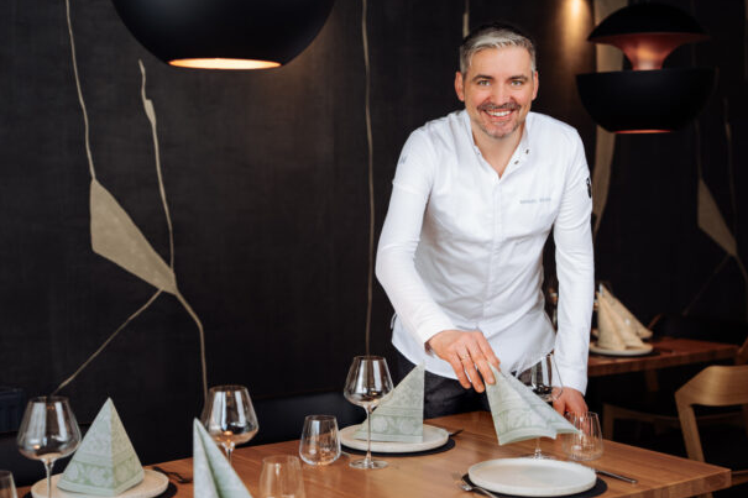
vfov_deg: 23.4
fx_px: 1205
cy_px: 254
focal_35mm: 58
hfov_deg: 34.5
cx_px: 370
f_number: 2.2
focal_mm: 54
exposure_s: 1/160
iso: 160
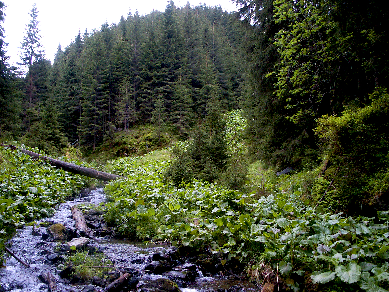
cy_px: 146
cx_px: 194
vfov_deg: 40.7
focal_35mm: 35
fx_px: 393
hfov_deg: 52.6
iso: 64
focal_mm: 7.18
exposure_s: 1/125
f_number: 3
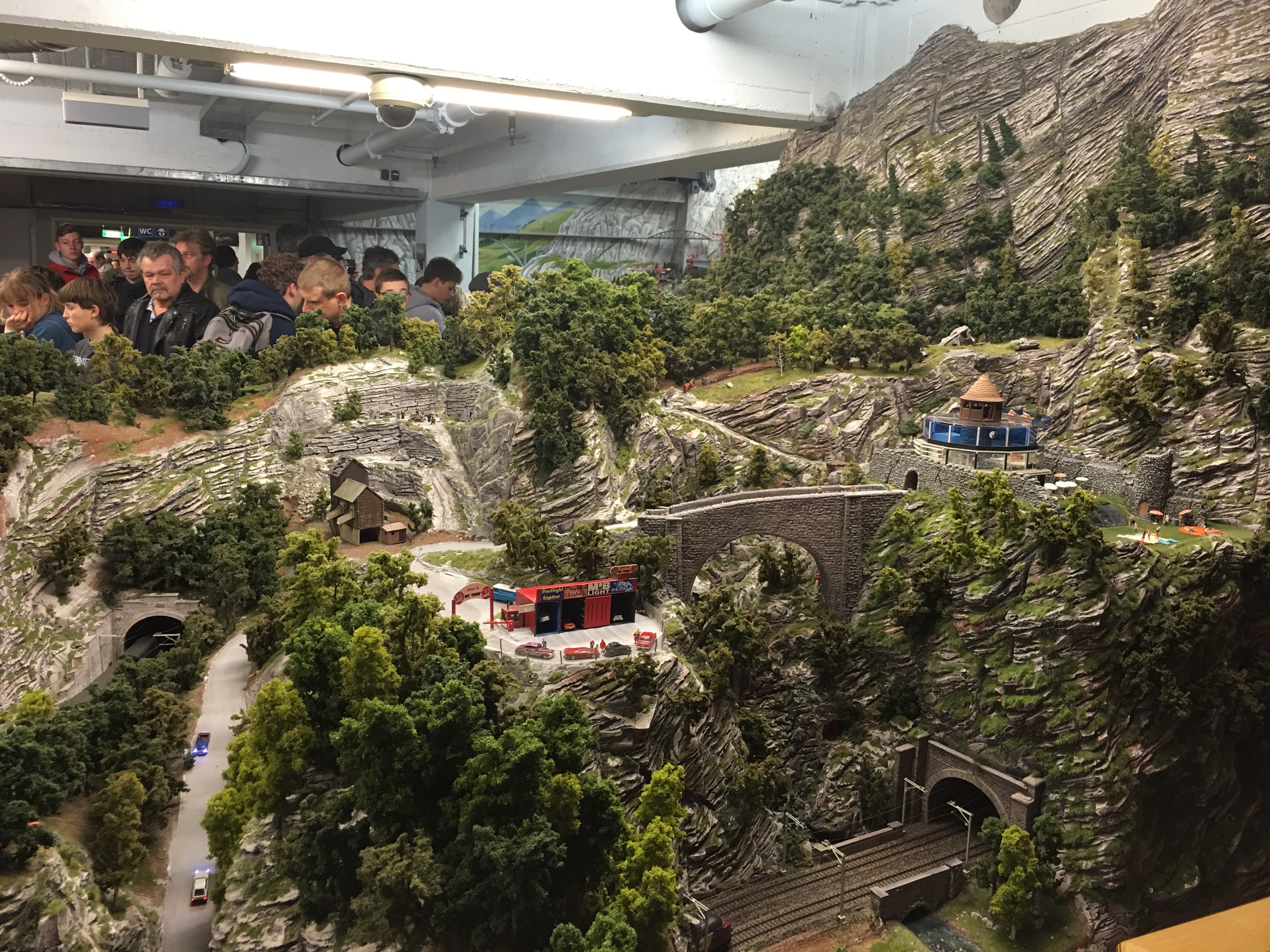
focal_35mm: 29
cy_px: 476
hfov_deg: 61.7
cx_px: 635
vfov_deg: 48.2
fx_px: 1064
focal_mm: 4.15
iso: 64
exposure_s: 1/17
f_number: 2.2
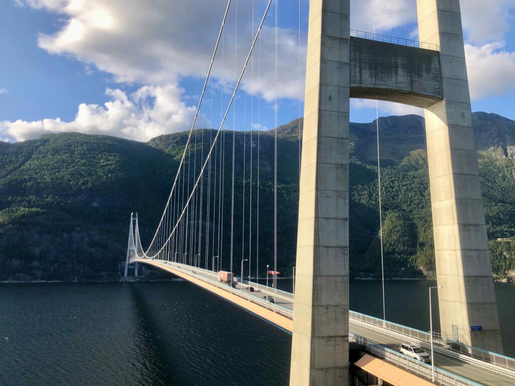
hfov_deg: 63.4
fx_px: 417
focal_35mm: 28
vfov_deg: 49.7
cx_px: 258
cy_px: 193
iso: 20
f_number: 1.8
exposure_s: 1/1263
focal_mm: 3.99
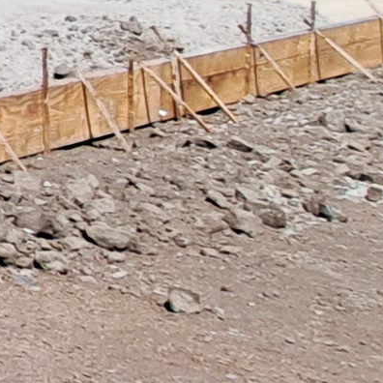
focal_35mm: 116
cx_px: -1187
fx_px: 1452
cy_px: -162
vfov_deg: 14.2
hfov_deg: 8.0
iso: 50
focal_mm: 1.74
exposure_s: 1/739
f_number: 2.2
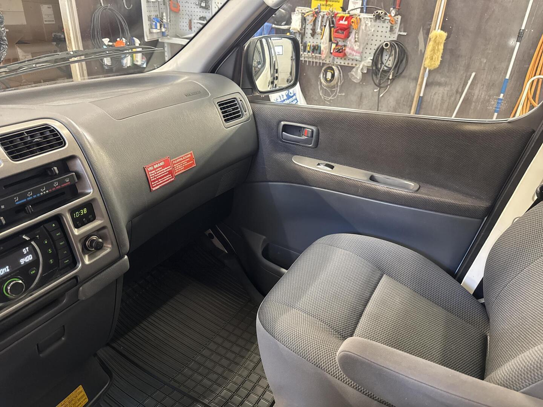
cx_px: 272
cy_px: 204
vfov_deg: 56.8
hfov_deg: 71.6
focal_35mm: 24
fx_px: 376
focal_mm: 6.76
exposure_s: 1/50
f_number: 1.78
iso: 640
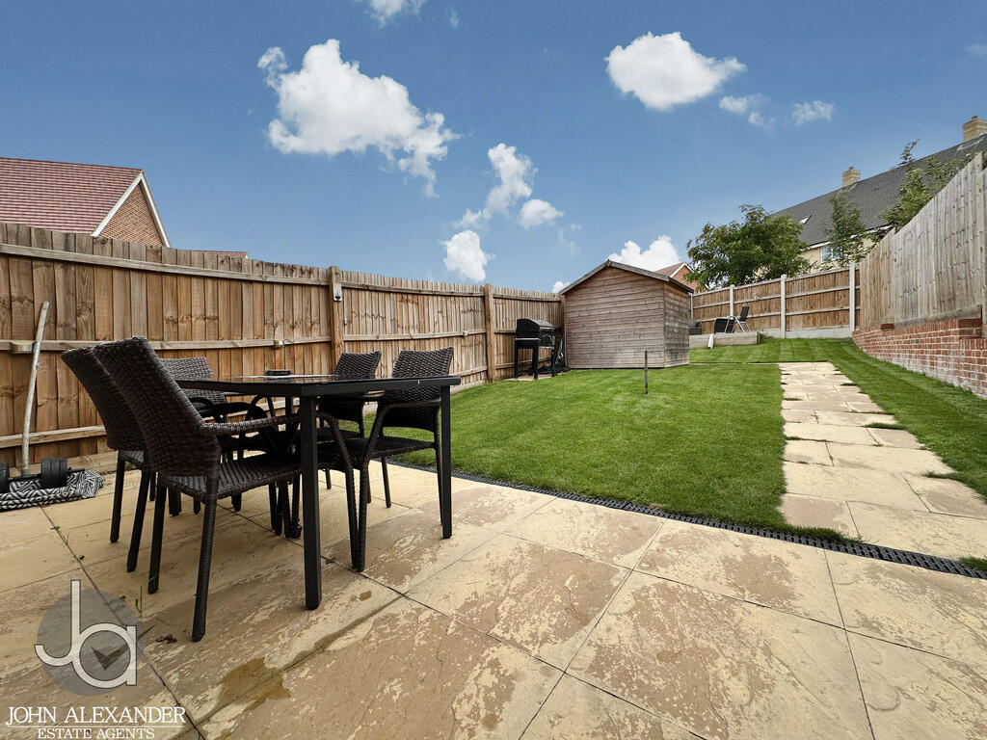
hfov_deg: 102.1
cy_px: 370
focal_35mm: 14
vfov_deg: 85.7
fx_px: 399
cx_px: 494
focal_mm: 2.22
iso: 50
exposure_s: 1/1435
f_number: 2.2
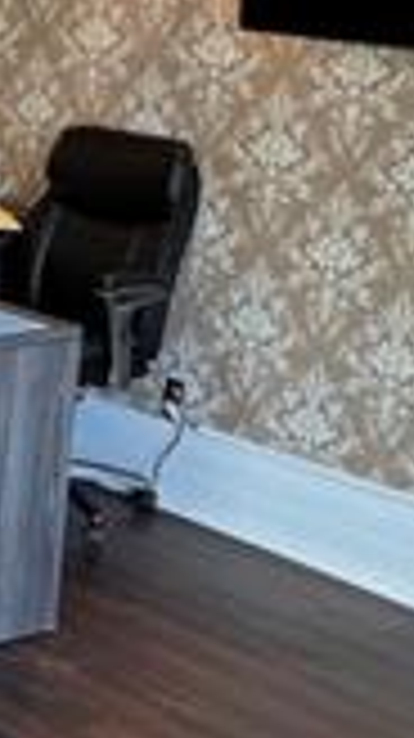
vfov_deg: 22.2
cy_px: 598
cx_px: -198
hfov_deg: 12.1
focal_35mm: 95
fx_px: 1858
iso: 500
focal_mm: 2.22
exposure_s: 1/60
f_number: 2.2
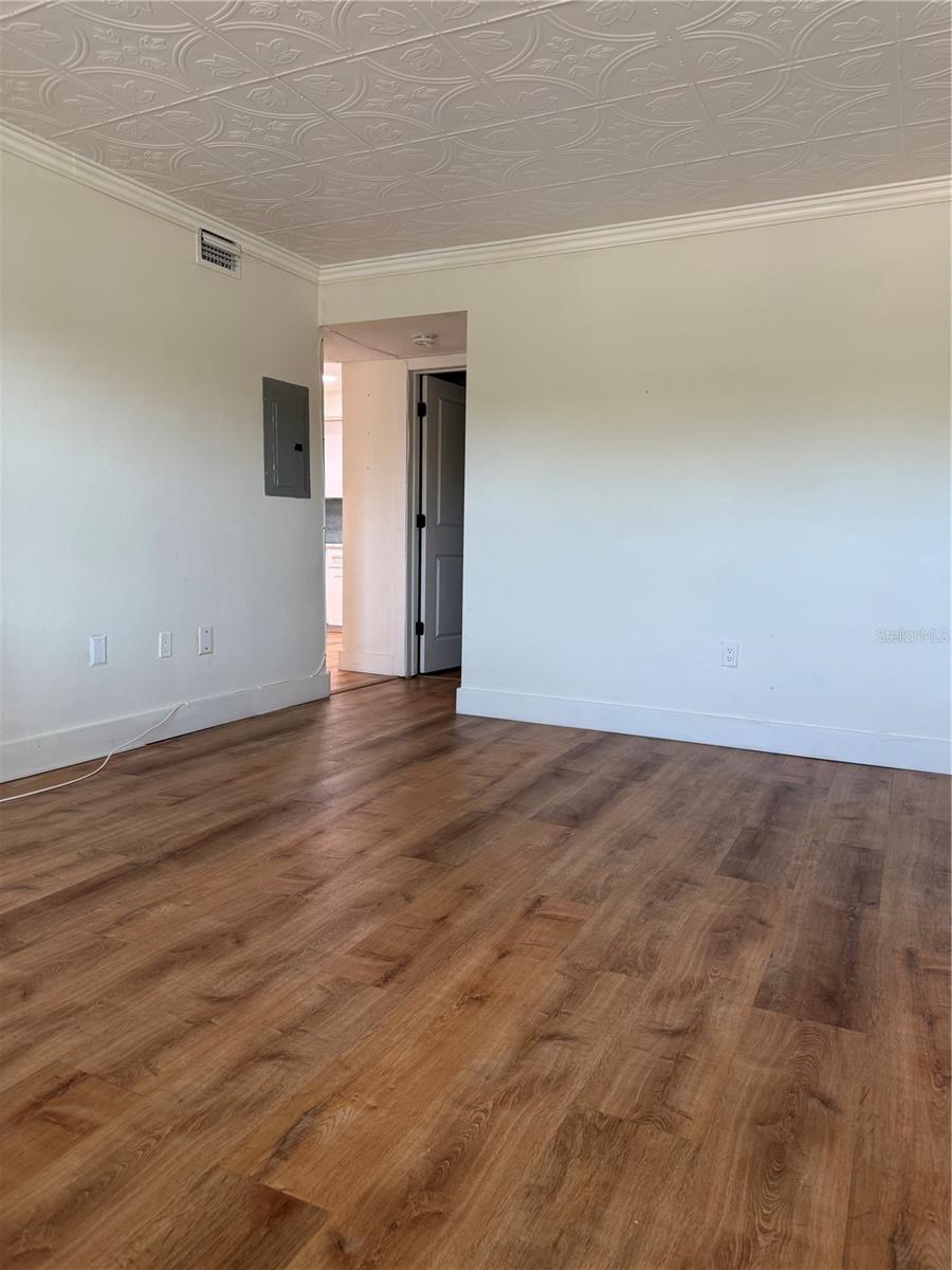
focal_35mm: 24
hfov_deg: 56.8
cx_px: 476
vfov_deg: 71.6
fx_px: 880
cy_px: 635
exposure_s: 1/60
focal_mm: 6.76
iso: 125
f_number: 1.78
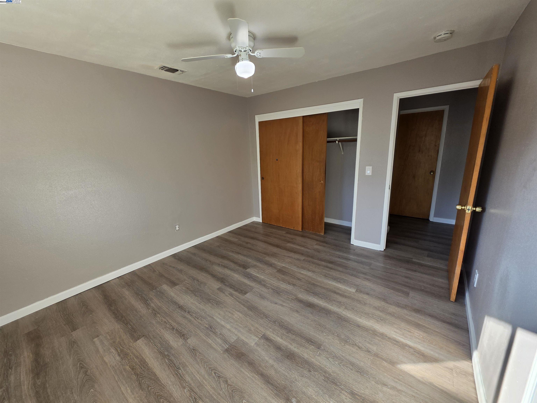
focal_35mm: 13
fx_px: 202
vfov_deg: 89.9
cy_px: 202
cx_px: 268
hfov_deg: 106.2
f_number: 1.9
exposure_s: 1/120
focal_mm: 2.2
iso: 50
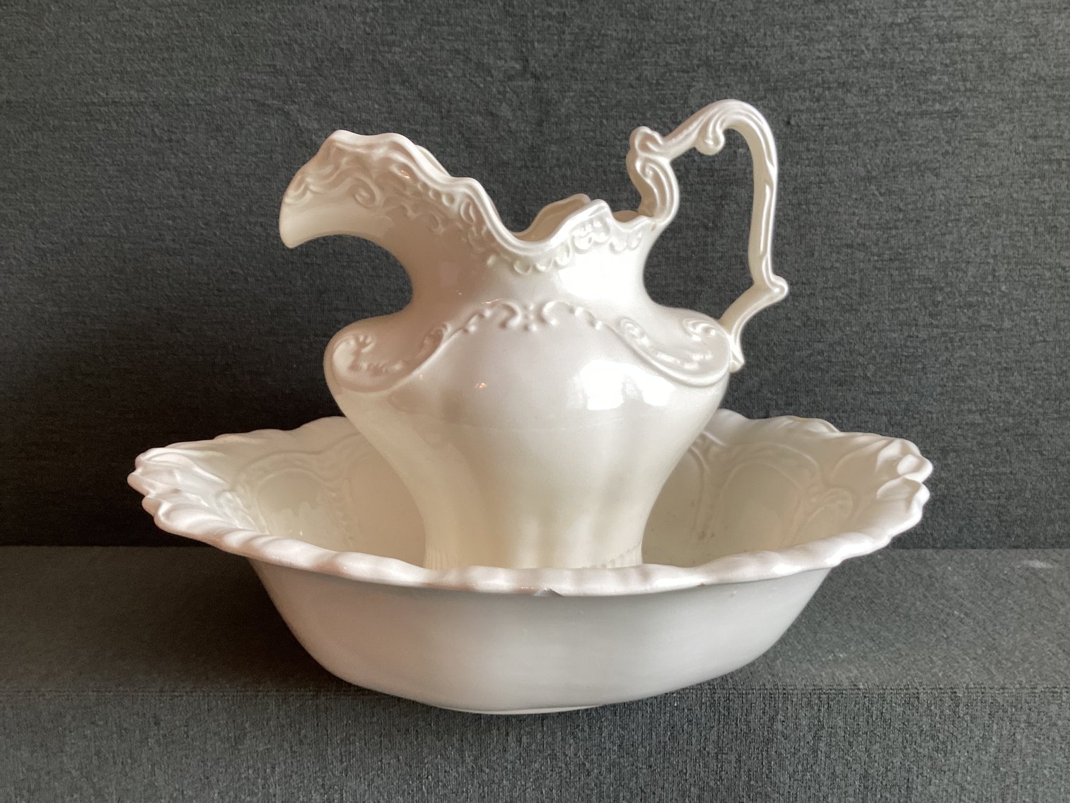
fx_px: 958
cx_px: 535
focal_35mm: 31
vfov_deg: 45.4
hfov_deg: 58.3
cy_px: 402
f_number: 2.4
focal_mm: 3.3
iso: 50
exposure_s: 1/50
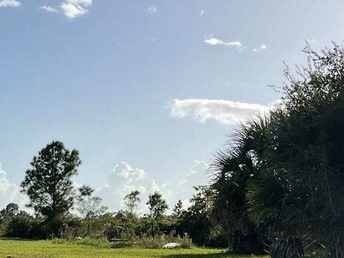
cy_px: 332
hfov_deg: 22.6
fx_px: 815
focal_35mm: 82
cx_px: -24
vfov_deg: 17.0
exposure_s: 1/2959
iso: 16
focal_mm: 3
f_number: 1.8
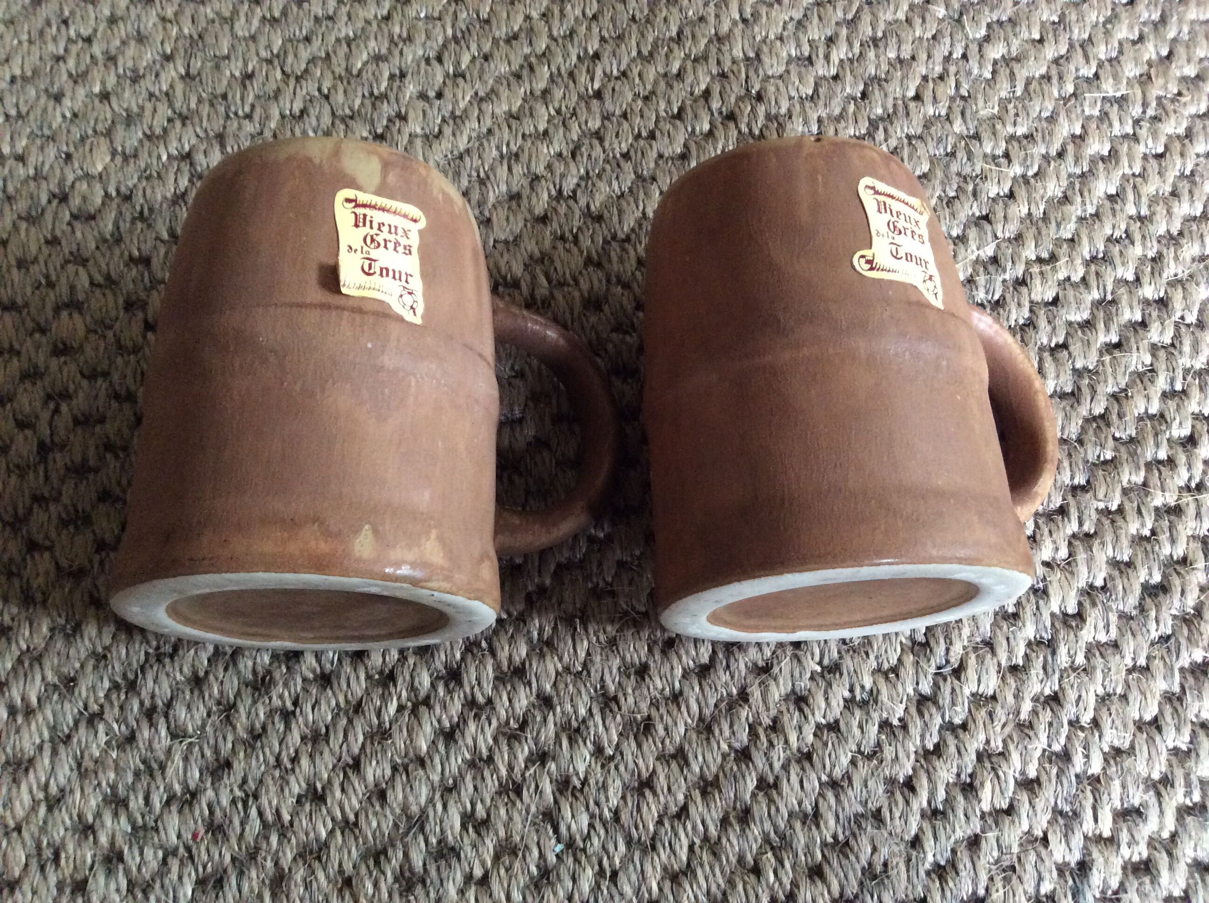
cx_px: 604
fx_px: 1116
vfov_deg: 44.1
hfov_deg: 56.9
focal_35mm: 32
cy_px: 452
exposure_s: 1/25
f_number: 2.4
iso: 320
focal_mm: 3.3
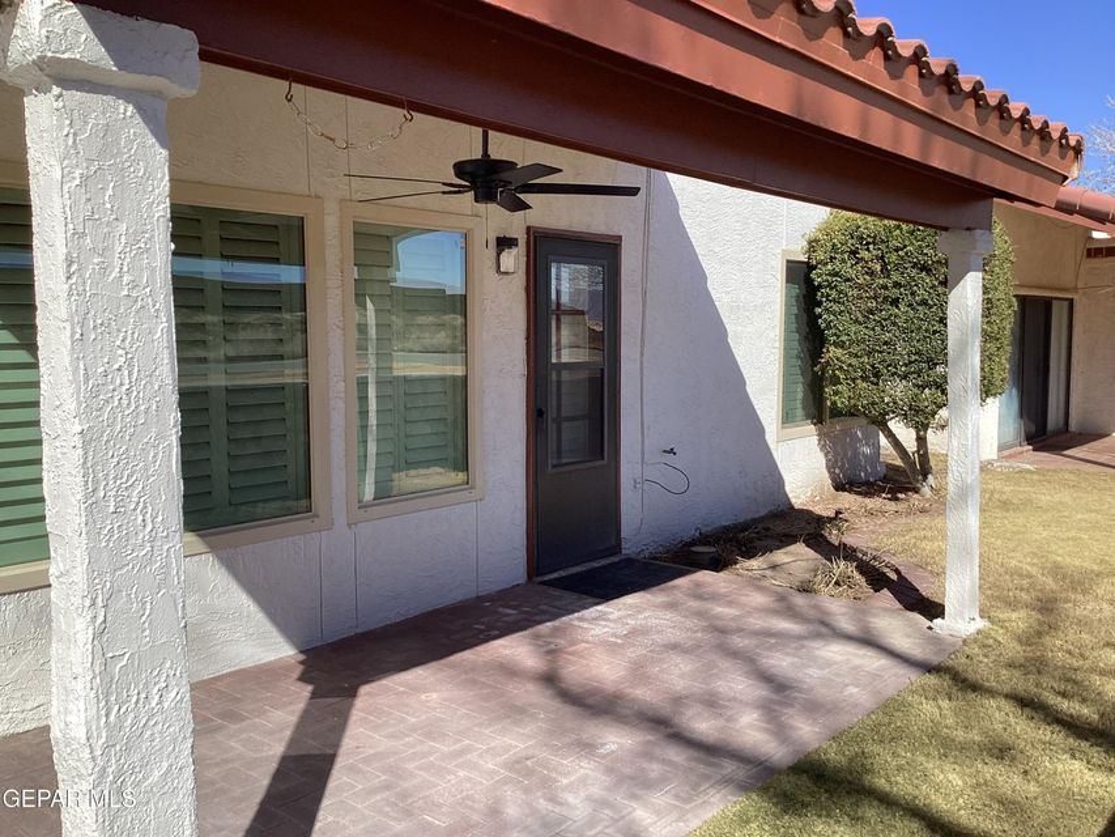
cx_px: 558
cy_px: 418
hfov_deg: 58.3
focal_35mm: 31
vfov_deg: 45.5
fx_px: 999
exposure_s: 1/1314
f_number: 2.4
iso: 25
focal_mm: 3.3
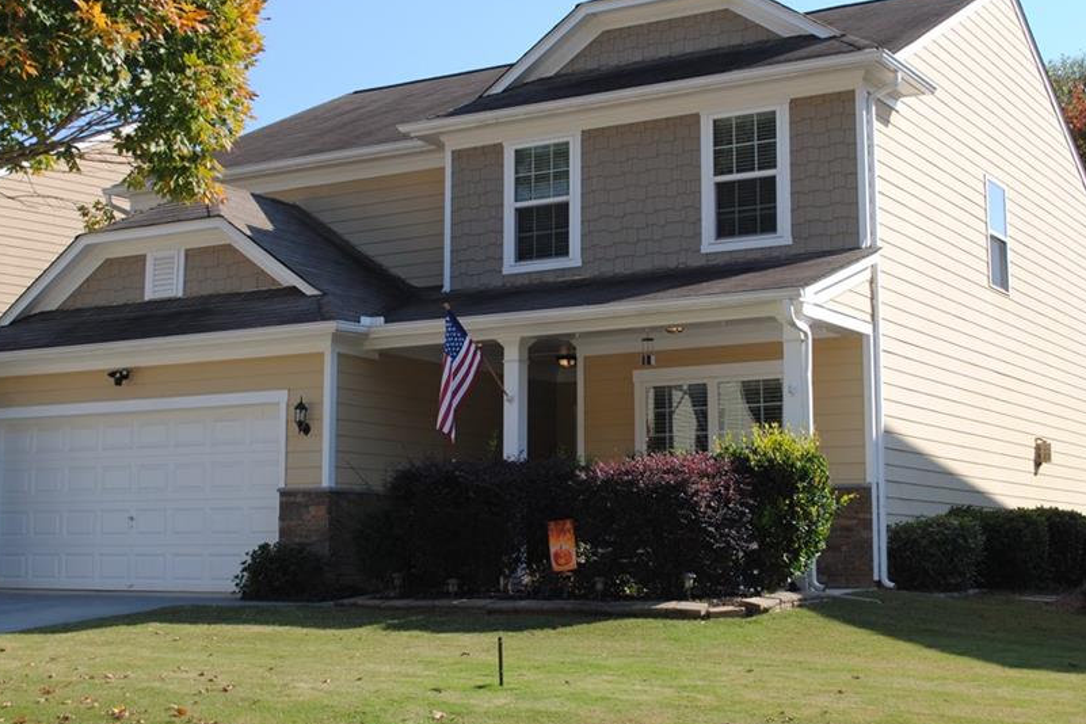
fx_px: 1678
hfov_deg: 35.9
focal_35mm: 56
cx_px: 548
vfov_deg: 24.3
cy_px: 319
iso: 100
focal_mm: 29
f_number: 8
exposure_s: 1/200
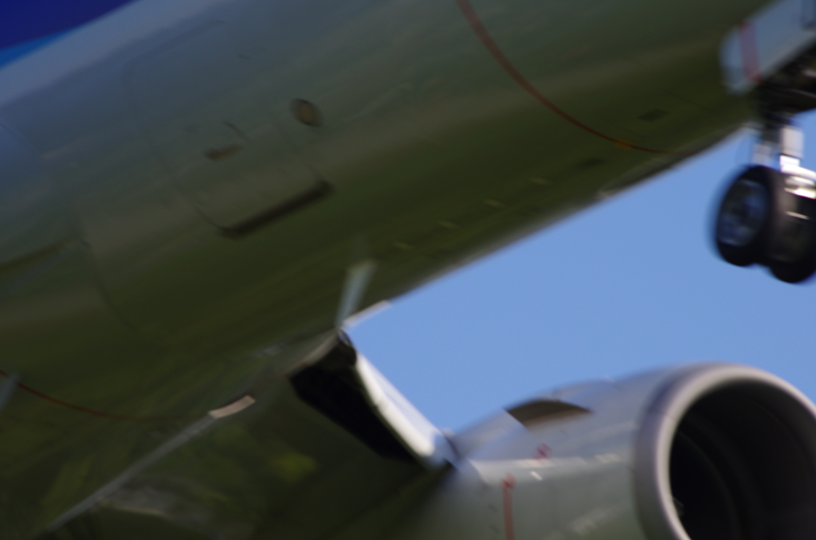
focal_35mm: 450
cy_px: 270
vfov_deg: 3.0
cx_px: 408
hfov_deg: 4.6
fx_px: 10178
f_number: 9
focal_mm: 300
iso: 100
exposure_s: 1/125
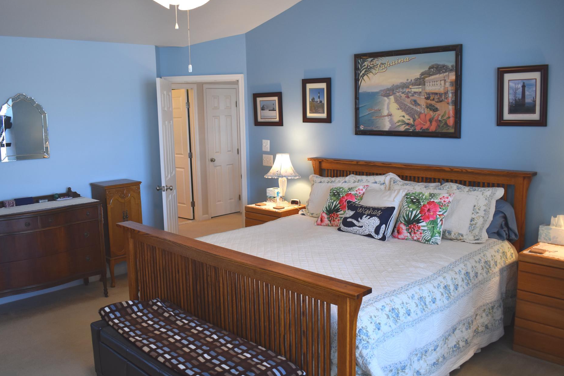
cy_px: 188
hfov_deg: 57.2
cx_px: 260
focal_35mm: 33
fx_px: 517
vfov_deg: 40.0
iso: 560
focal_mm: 20
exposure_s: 1/60
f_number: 4
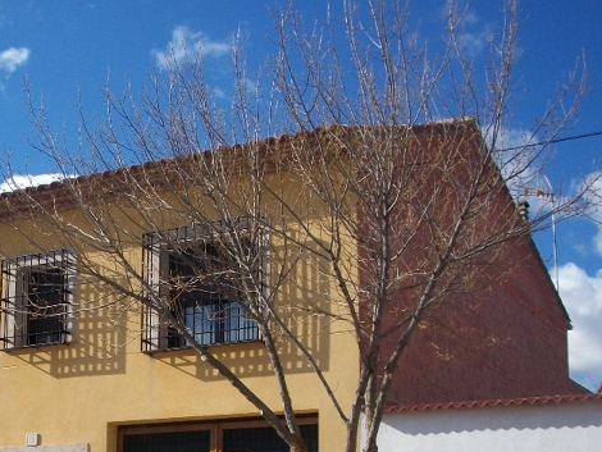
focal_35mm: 67
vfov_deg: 21.3
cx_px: 94
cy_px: 431
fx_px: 1166
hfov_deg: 28.2
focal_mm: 6.3
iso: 80
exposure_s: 1/320
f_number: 5.6
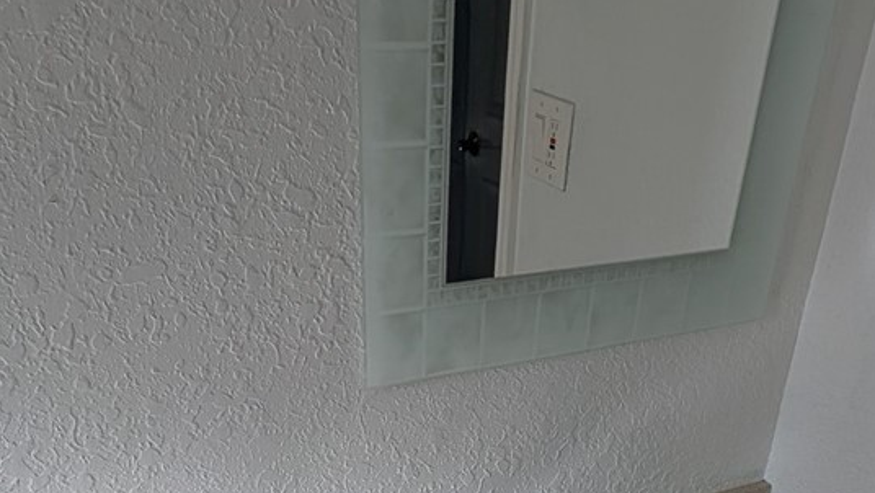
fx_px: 905
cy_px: 738
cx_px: 480
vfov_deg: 24.0
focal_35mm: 39
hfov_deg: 51.5
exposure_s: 1/356
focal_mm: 2.23
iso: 43
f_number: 1.95
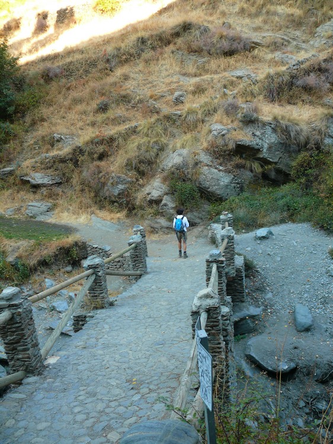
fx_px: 449
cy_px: 222
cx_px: 166
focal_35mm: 35
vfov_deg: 52.6
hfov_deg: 40.7
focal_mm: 7.4
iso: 100
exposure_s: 1/40
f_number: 2.8
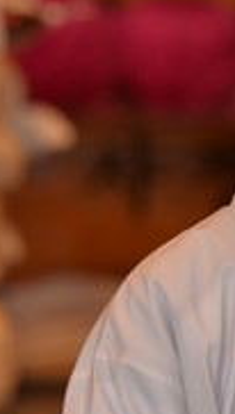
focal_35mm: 747
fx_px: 8237
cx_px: 397
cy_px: 105
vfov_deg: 2.9
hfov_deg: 1.6
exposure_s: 1/60
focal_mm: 200
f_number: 4
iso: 800
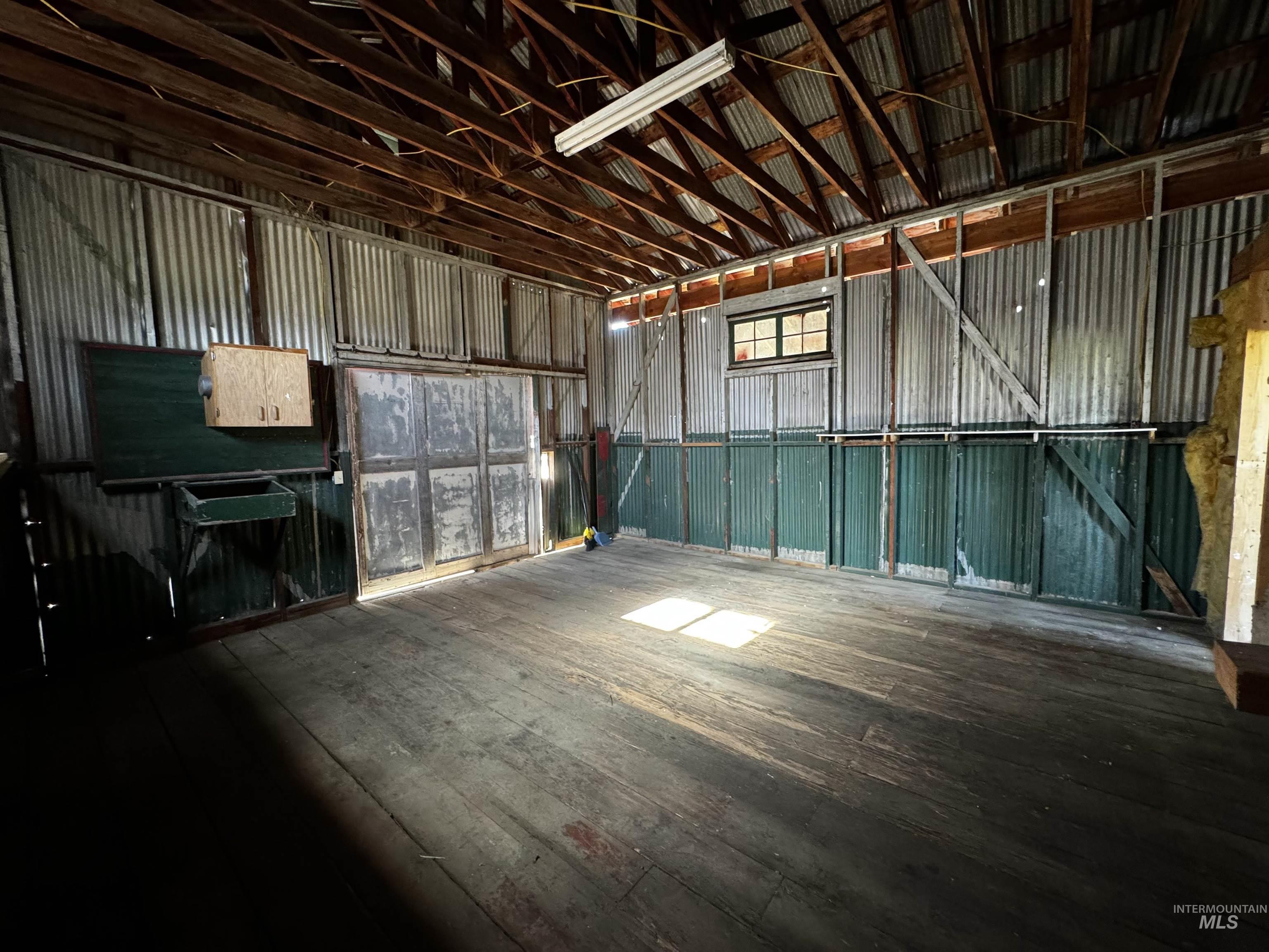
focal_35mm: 14
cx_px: 634
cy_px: 476
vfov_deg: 85.7
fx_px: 513
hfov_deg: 102.1
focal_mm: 2.22
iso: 640
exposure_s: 1/60
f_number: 2.2
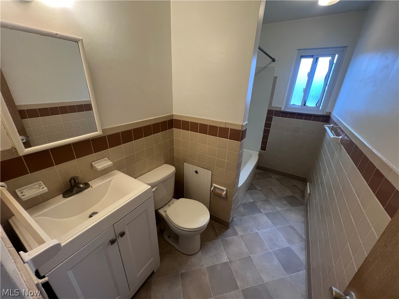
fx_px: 150
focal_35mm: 13
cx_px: 200
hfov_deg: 106.2
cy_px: 150
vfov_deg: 89.9
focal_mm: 1.57
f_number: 1.8
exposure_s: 1/120
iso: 250
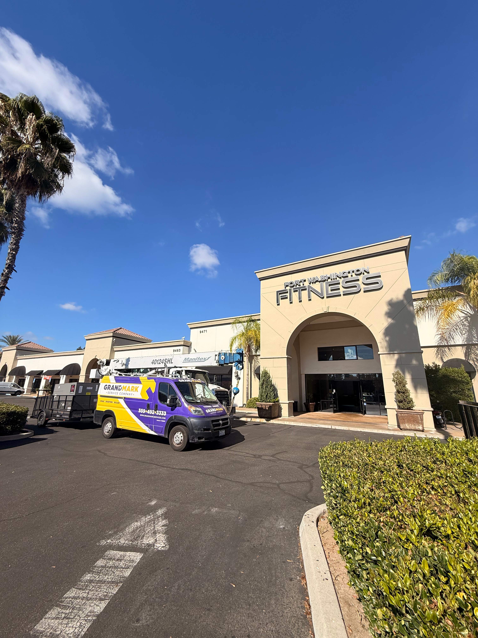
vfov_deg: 102.1
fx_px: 258
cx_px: 239
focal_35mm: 14
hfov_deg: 85.7
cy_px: 319
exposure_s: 1/2976
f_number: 2.2
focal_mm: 2.22
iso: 50
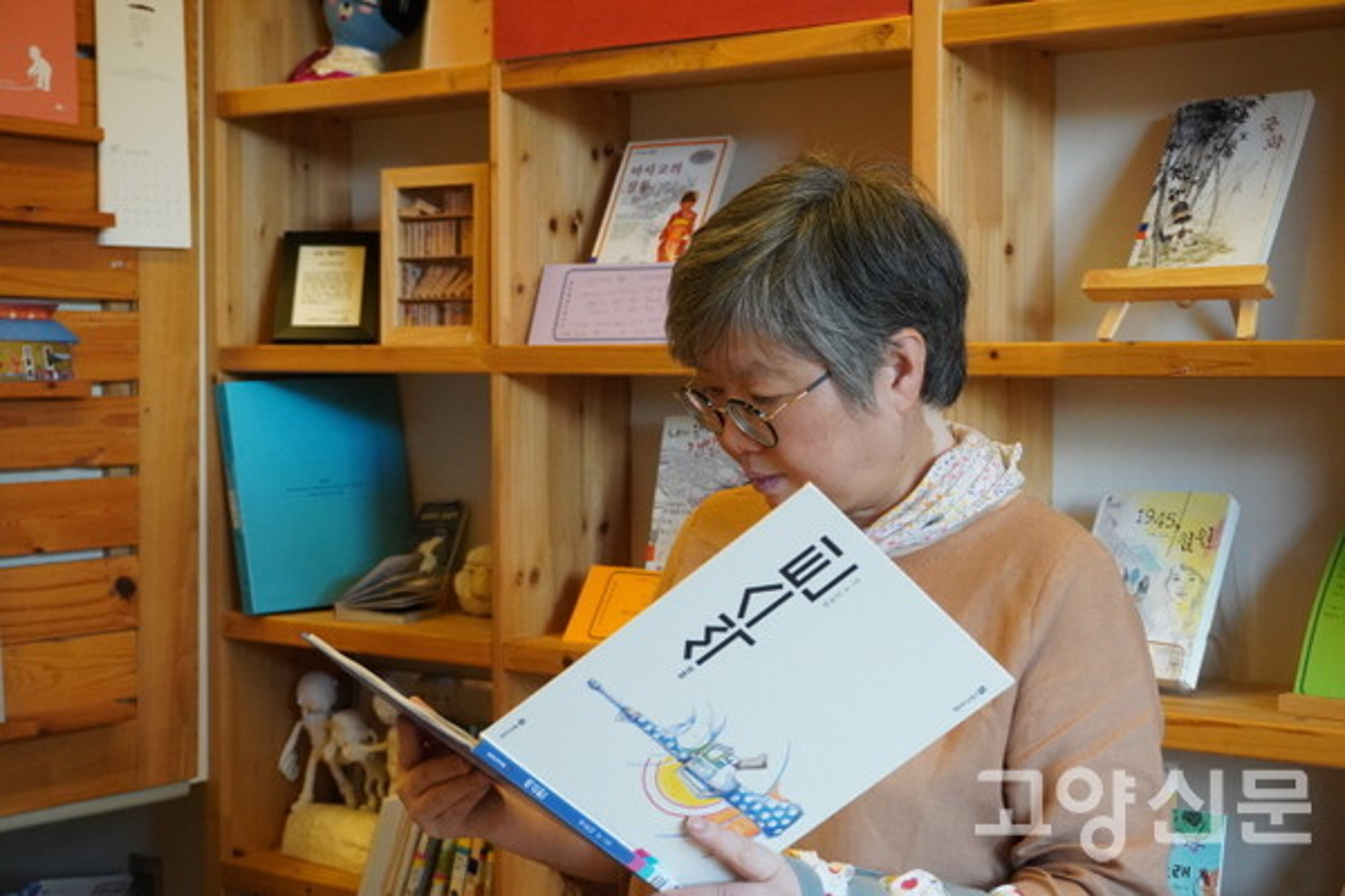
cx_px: 672
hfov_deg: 35.9
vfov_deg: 24.4
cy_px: 448
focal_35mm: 56
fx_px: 2073
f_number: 5.6
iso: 3200
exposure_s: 1/160
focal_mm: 37
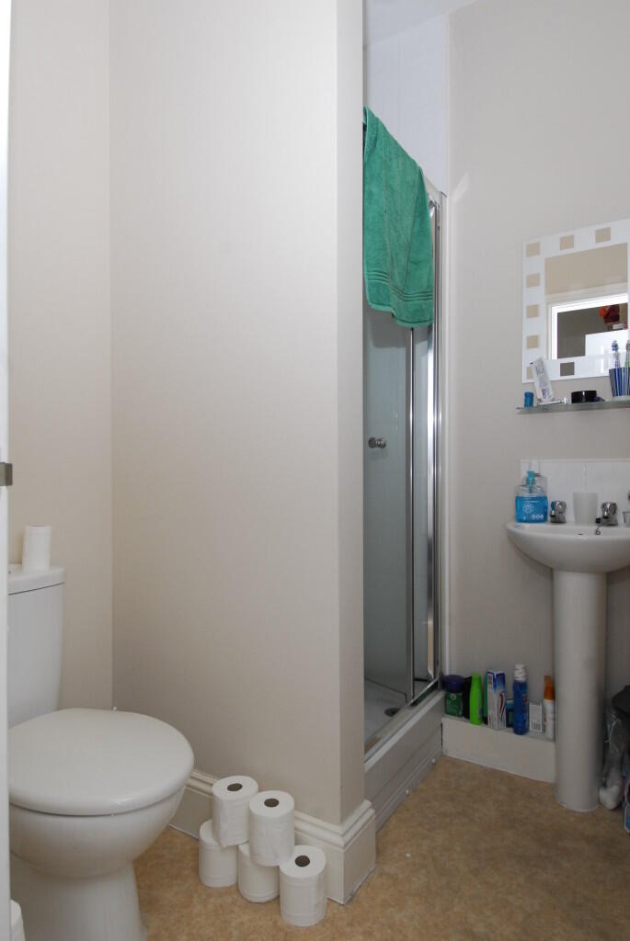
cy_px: 470
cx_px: 315
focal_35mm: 21
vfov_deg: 81.1
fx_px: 550
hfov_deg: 59.6
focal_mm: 14
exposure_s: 1/30
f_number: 9
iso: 640
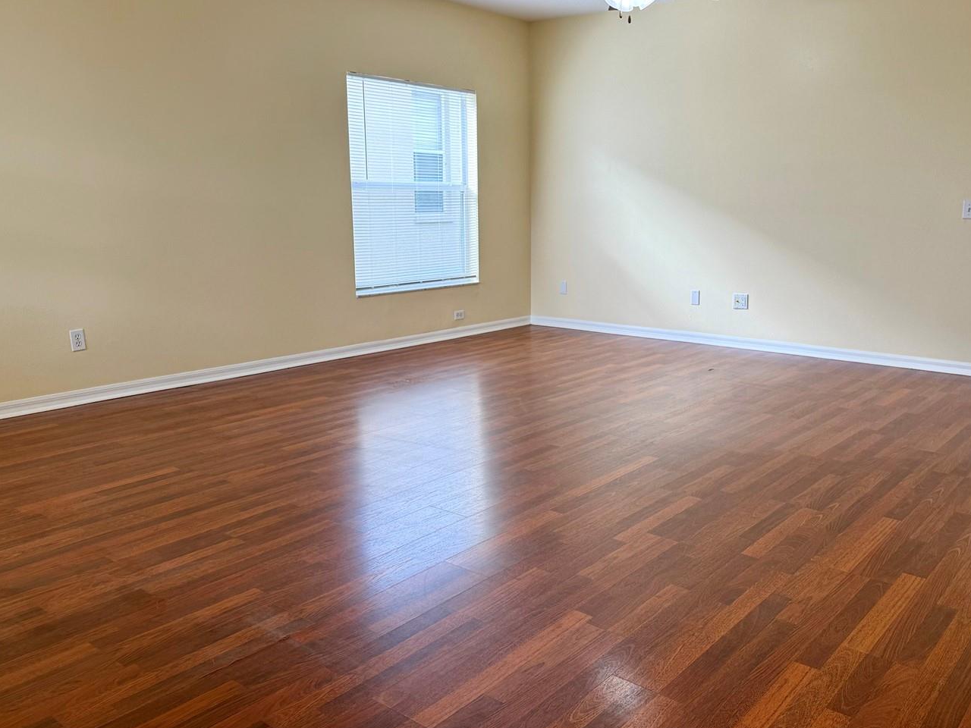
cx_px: 544
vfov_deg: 46.7
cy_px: 333
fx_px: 842
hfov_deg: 59.8
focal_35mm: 30
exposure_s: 1/145
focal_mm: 6.76
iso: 64
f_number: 1.78
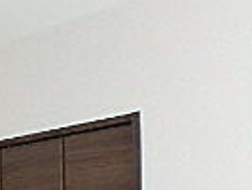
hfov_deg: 14.5
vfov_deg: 13.8
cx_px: -311
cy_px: 287
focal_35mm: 101
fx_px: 736
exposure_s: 1/60
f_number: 3.5
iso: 200
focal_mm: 3.7
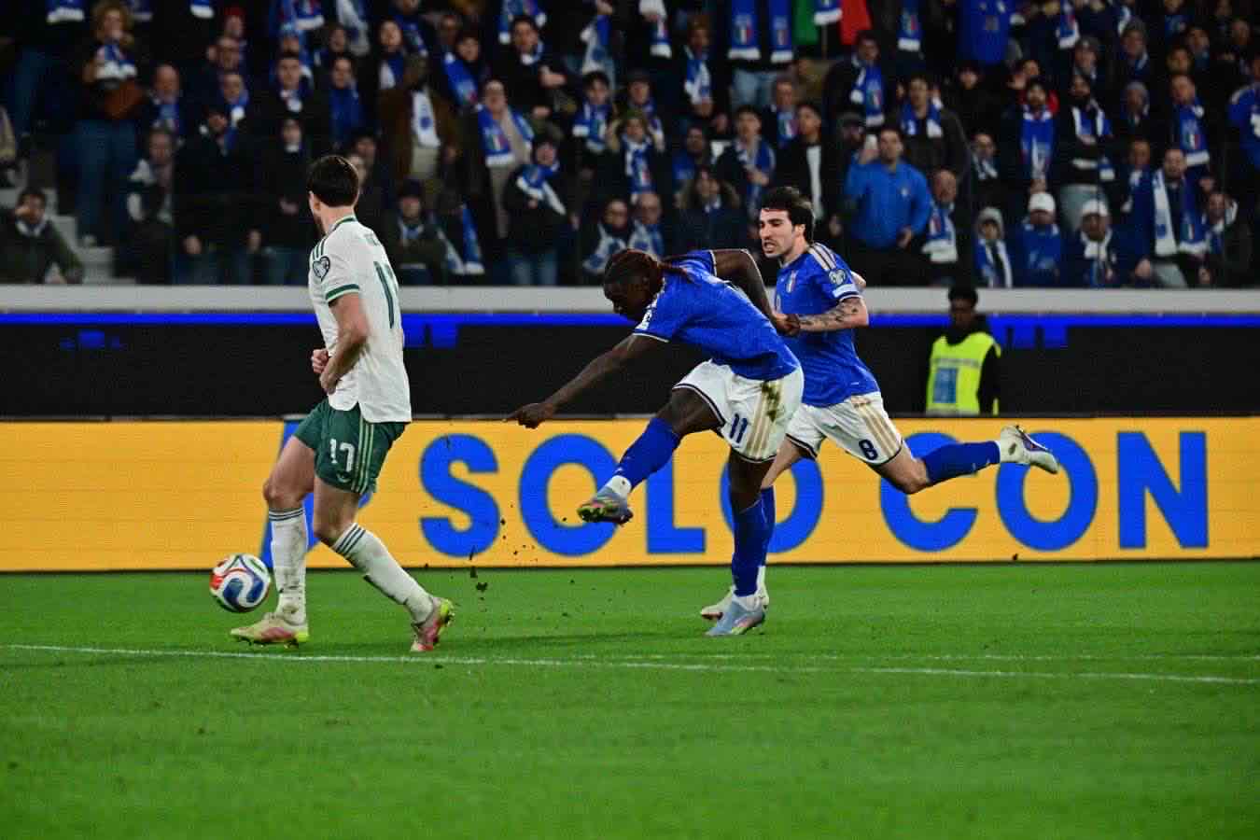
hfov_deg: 5.7
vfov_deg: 3.8
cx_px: 630
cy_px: 420
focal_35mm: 360
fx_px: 12599
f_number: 6.3
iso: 4000
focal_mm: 360
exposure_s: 1/1250
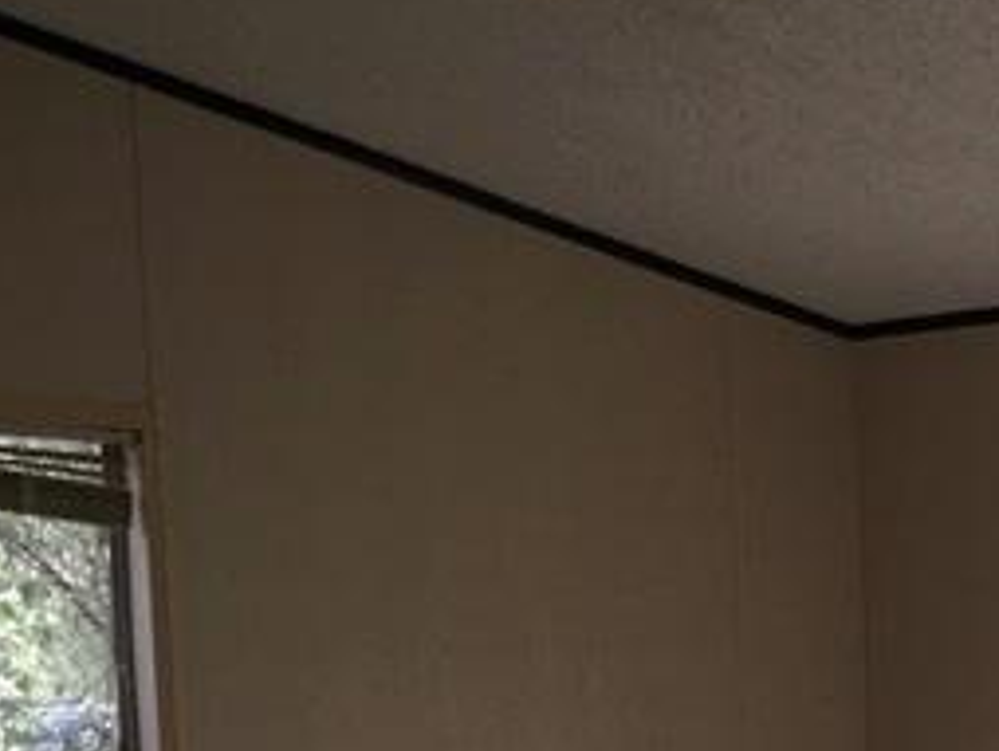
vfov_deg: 19.1
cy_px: 885
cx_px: 1086
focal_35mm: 73
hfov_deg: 24.9
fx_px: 2109
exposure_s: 1/60
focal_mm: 4.15
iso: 32
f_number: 2.2
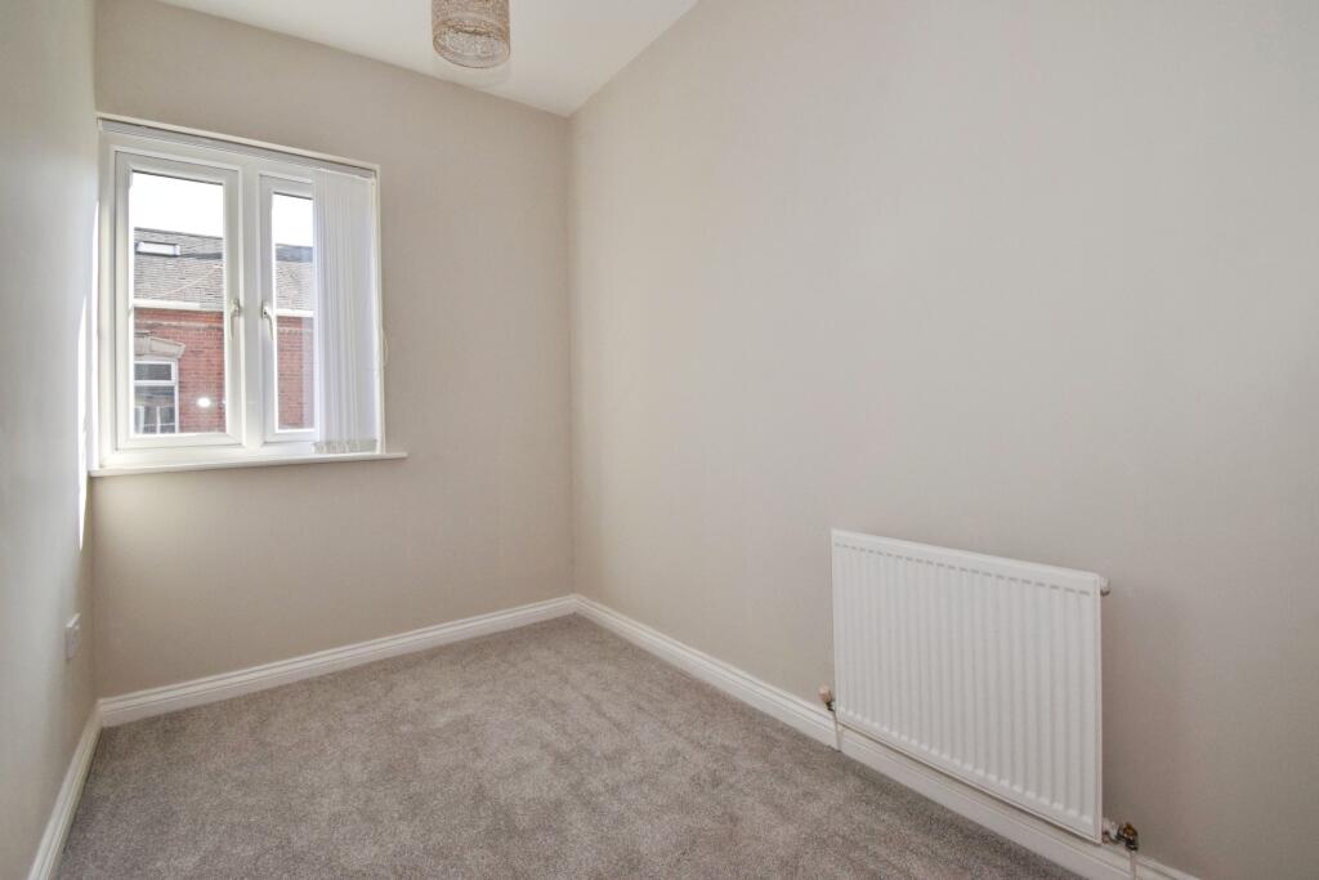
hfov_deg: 100.4
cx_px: 660
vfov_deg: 77.3
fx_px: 550
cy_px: 440
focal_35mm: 15
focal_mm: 10
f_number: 11
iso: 1000
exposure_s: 1/200
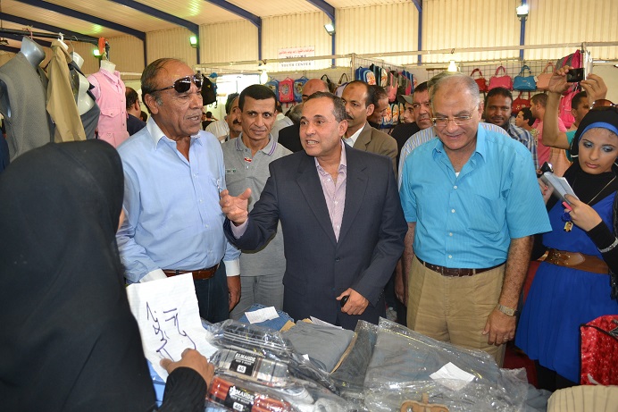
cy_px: 206
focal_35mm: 27
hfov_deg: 67.4
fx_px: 463
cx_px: 309
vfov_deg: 47.9
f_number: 3.5
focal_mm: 18
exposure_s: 1/60
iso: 400
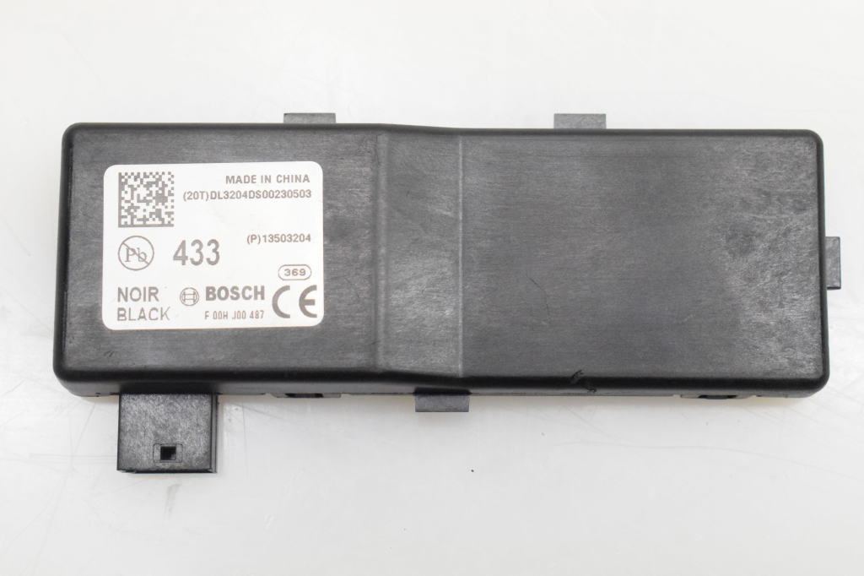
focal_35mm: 72
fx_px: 1727
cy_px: 288
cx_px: 432
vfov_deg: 18.9
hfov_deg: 28.1
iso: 6400
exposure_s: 1/800
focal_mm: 48
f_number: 11
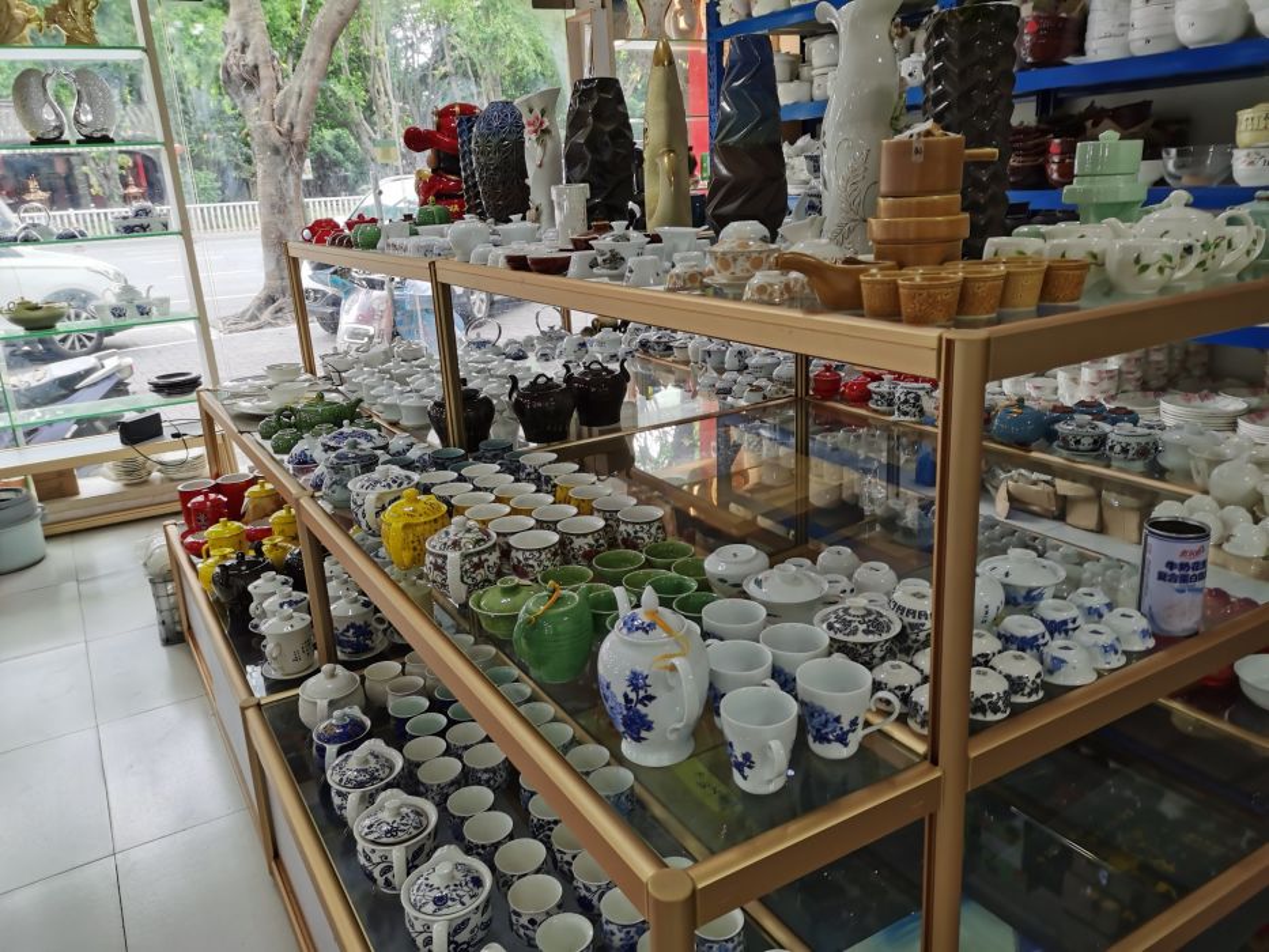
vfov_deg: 51.4
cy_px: 476
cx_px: 634
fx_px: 990
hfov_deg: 65.3
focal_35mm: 27
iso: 64
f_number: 1.8
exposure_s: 1/100
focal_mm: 5.58
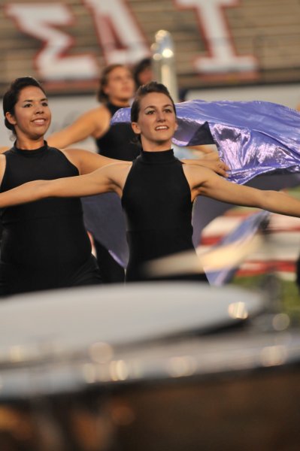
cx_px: 150
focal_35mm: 300
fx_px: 3756
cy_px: 226
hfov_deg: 4.6
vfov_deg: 6.9
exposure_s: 1/640
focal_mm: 200
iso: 800
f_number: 2.8
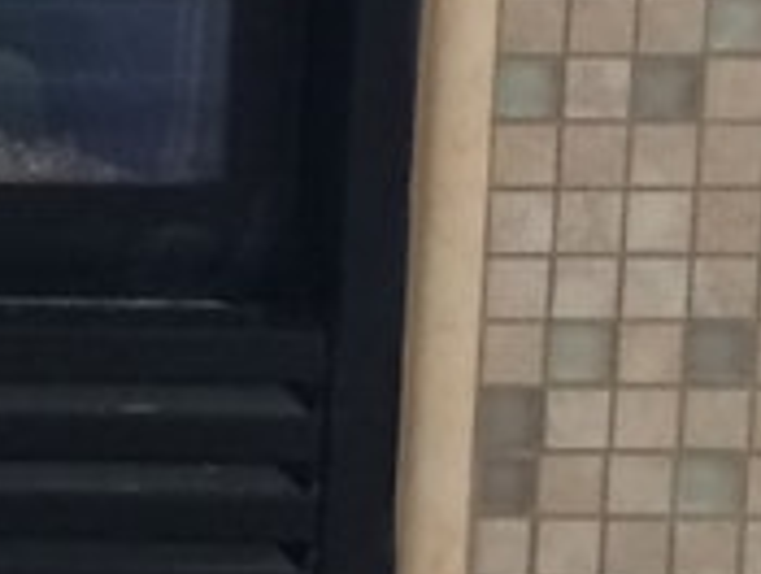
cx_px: -1068
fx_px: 5023
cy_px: -600
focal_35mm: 228
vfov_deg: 6.3
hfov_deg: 8.0
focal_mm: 4.12
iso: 160
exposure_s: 1/30
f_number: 2.2
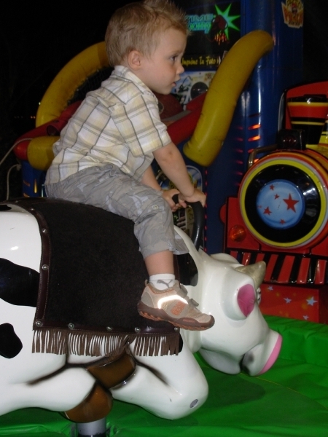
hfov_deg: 21.0
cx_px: 164
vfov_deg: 27.8
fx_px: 884
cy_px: 218
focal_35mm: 70
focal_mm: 11.5
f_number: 3.5
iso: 50
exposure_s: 1/45.3
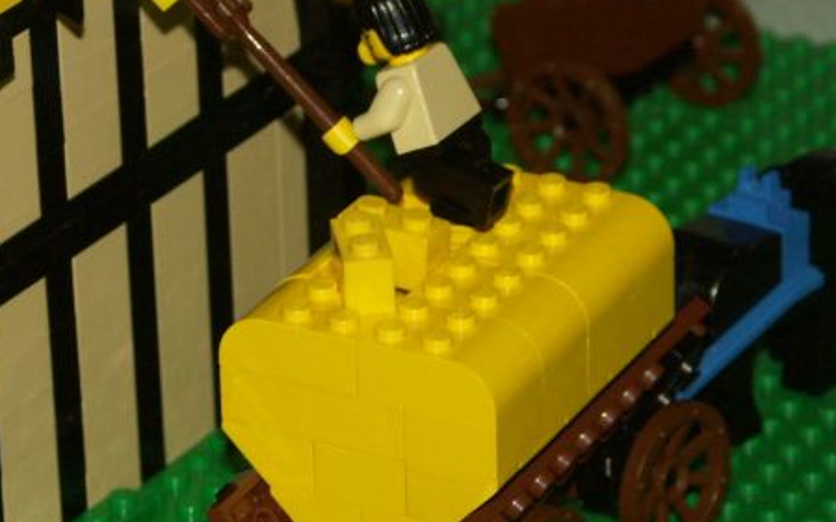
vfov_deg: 5.3
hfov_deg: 8.5
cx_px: 494
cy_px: 457
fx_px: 5603
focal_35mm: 246
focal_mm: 26.18
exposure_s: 1/100
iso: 200
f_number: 3.5
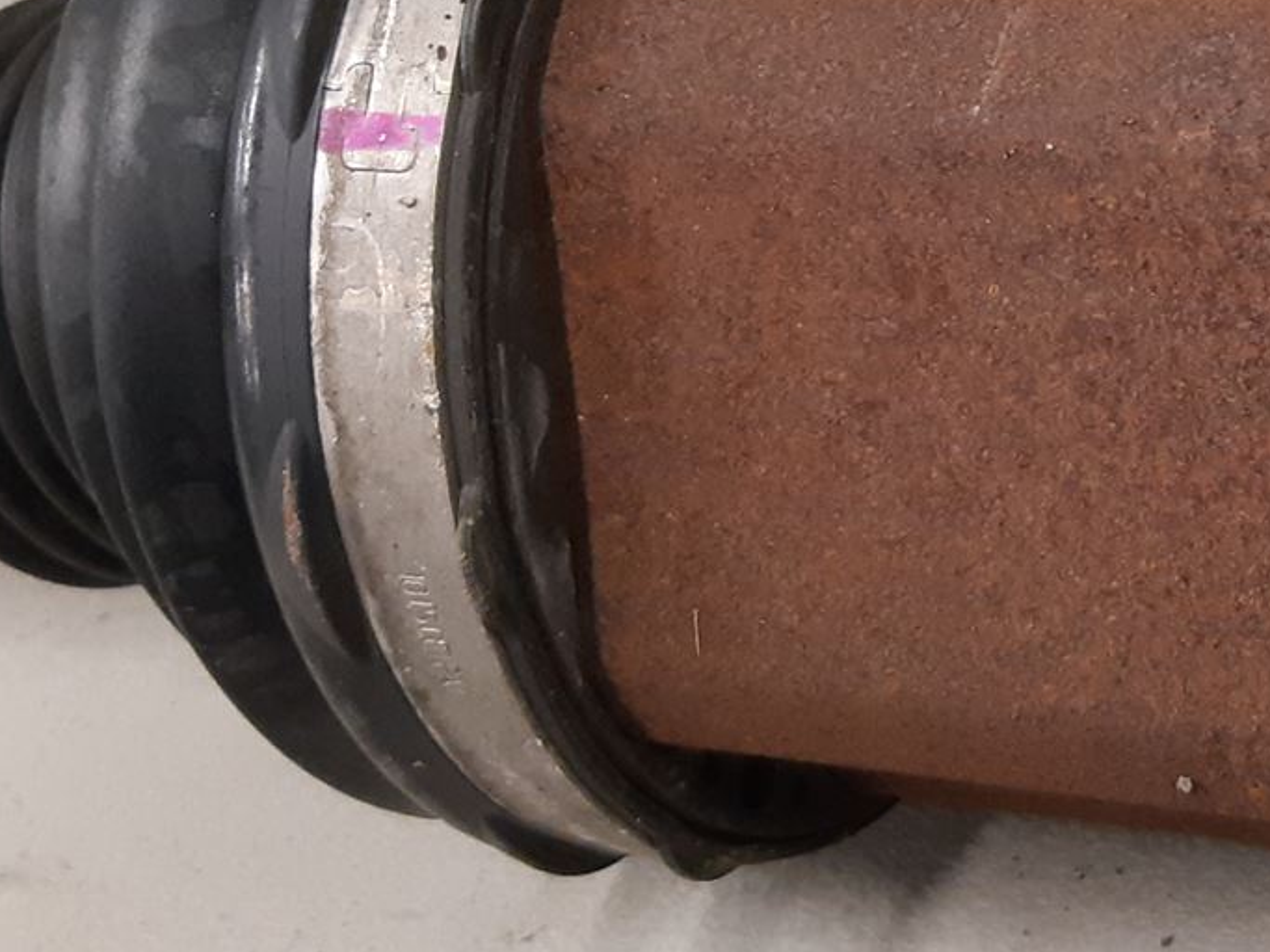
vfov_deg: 18.8
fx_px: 2861
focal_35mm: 78
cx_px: 1383
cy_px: 314
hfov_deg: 23.5
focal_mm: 3.93
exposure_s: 1/50
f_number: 1.7
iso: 250
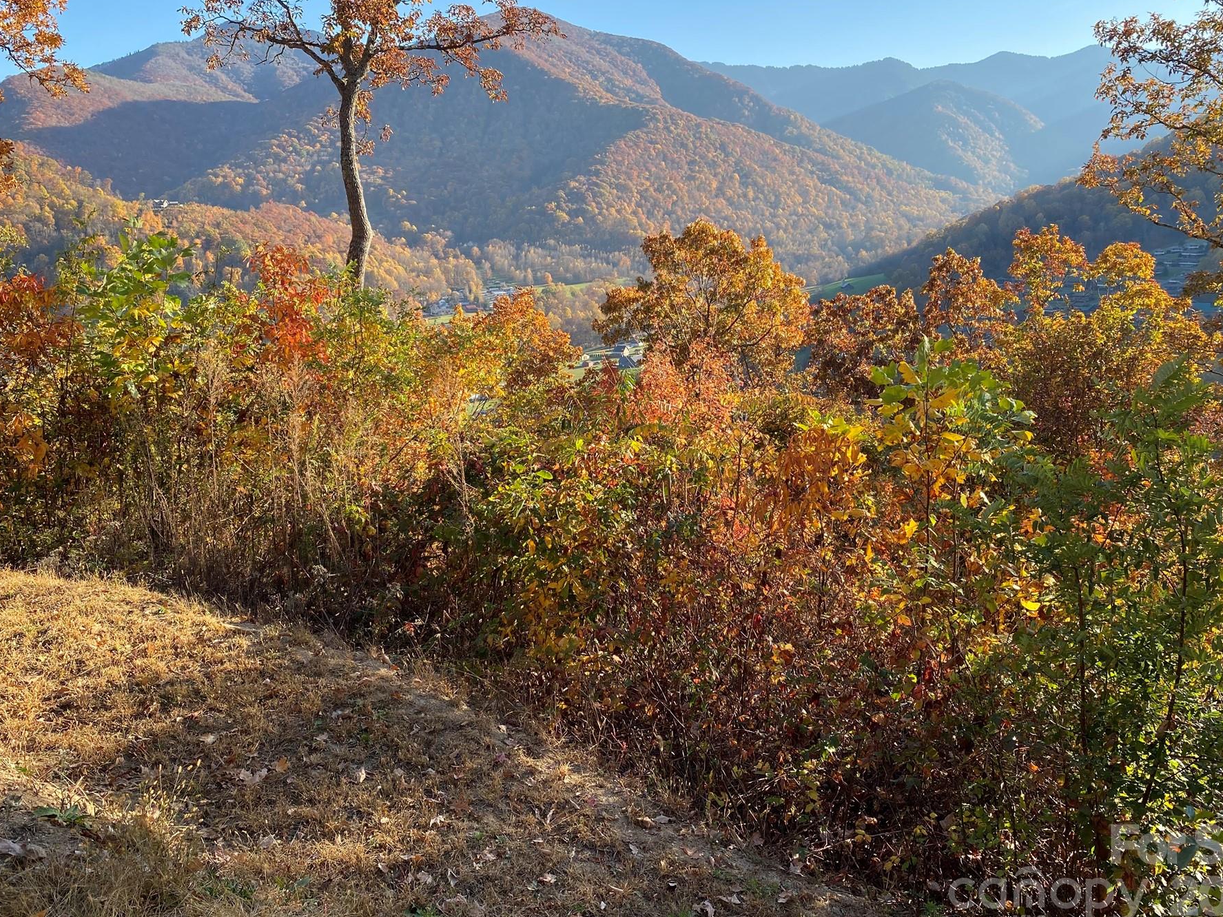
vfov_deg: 46.8
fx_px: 1060
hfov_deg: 60.0
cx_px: 633
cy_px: 424
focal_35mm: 30
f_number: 1.8
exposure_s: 1/651
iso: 32
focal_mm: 4.25
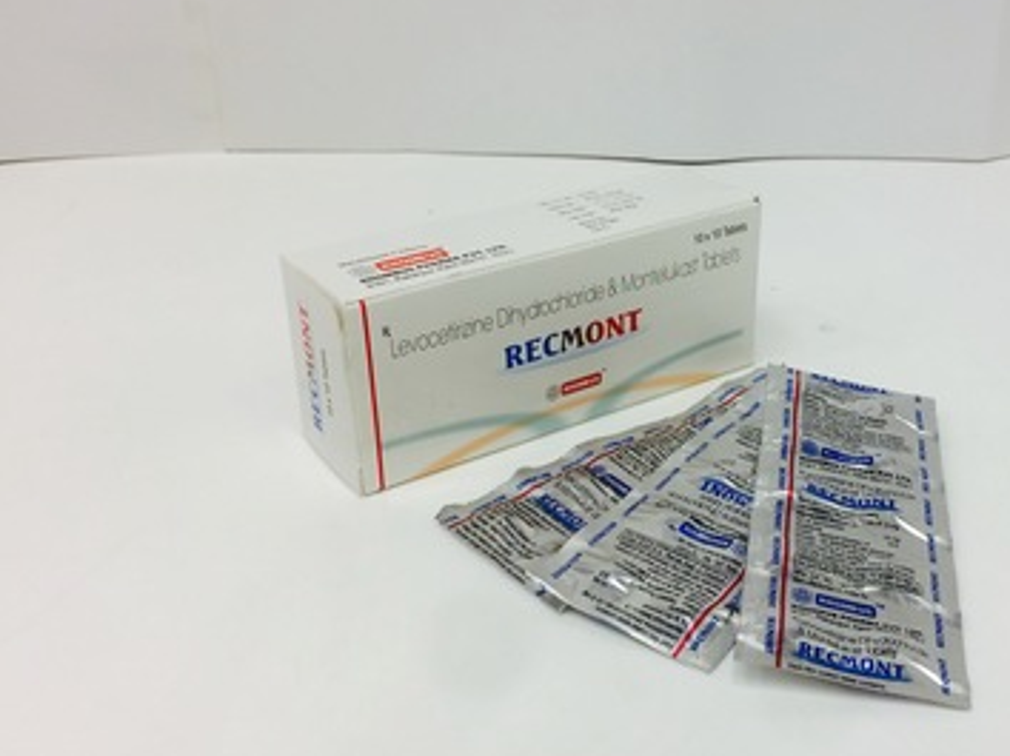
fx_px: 1195
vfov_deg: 35.1
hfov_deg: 45.2
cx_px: 662
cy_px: 398
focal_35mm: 41
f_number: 2.2
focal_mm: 4.15
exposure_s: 1/33
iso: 40
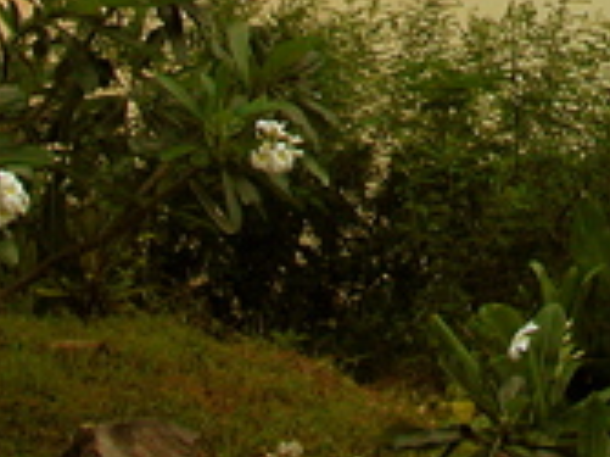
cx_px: 760
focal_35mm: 134
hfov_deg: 14.2
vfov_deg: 10.4
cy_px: -369
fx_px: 2360
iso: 100
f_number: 5
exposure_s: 1/182
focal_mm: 8.9
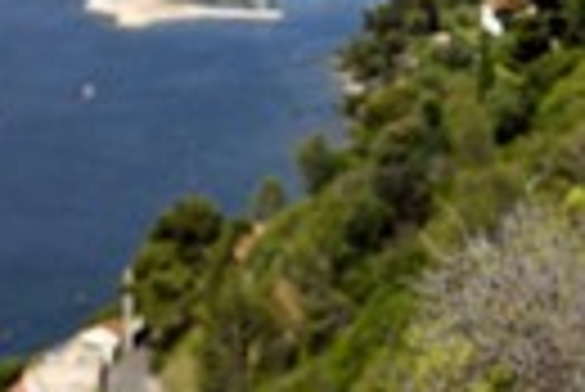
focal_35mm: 103
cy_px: -59
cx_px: 603
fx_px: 1676
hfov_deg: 19.2
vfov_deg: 13.0
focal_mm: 32
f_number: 5
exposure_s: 1/2000
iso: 200
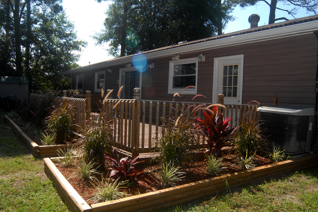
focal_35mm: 28
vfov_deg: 46.4
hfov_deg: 65.5
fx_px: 247
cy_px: 107
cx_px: 158
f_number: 10
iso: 320
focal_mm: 18
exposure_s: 1/250
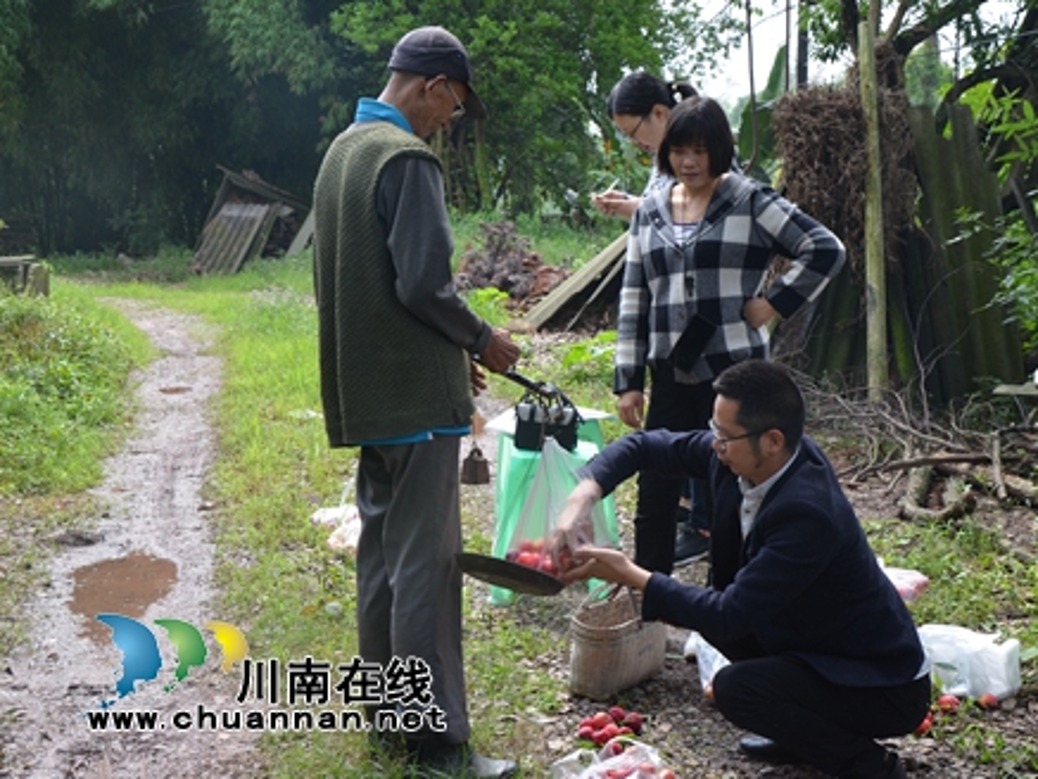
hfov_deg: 34.3
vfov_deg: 26.1
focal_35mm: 56
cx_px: 563
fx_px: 1680
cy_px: 391
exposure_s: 1/200
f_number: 7.1
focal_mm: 34
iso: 200
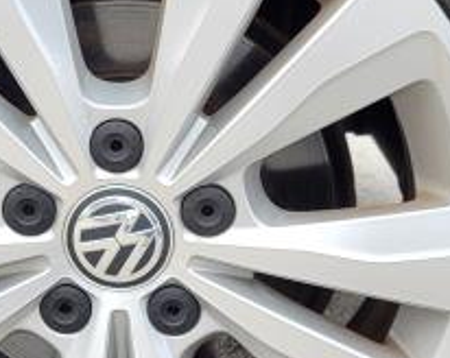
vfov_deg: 19.3
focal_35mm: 79
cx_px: 114
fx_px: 1050
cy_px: 218
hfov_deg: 23.9
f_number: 1.8
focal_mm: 5.4
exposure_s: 1/282
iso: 40
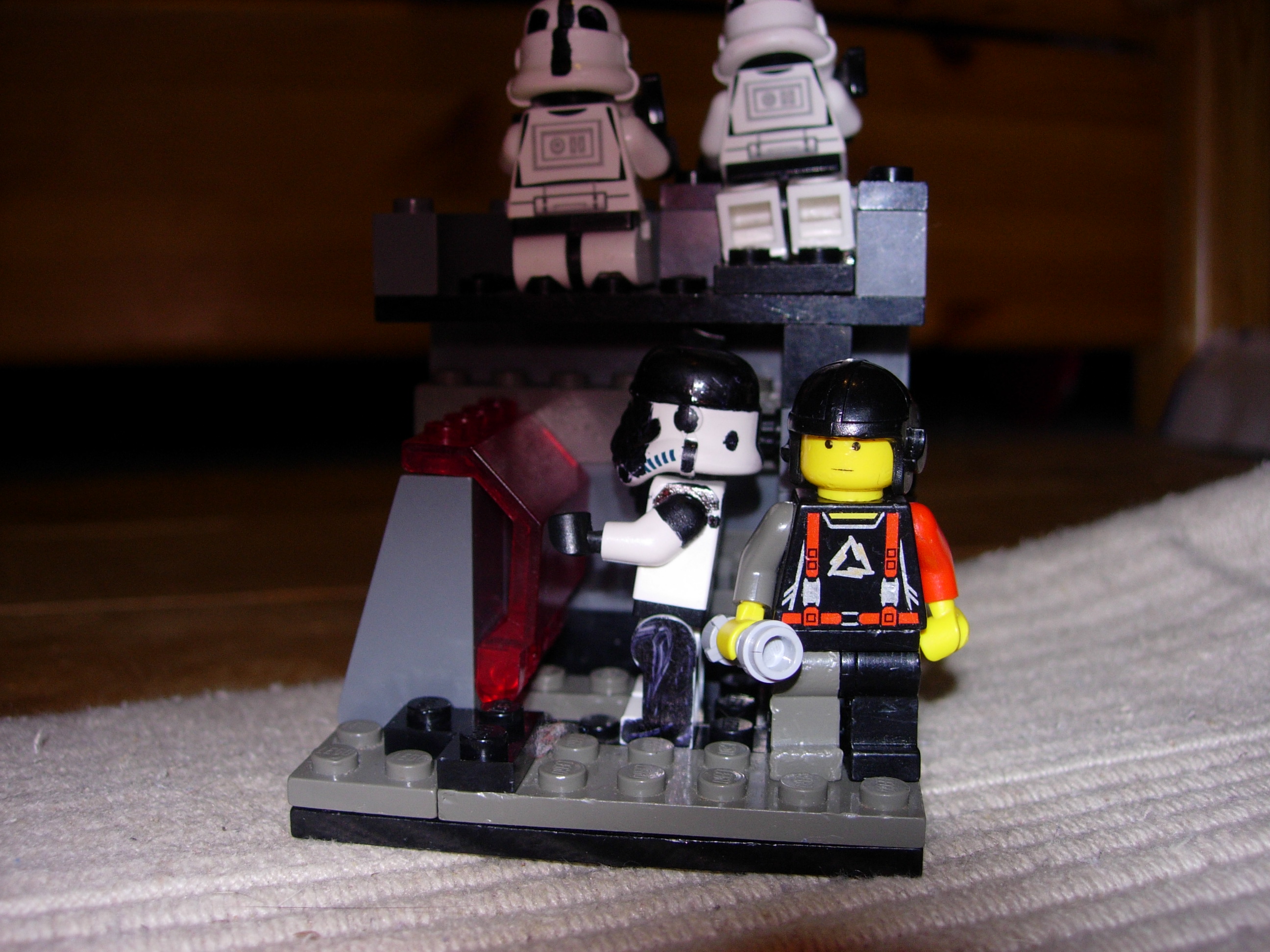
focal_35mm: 38
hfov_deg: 49.0
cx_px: 635
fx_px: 1394
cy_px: 476
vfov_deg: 37.7
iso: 79
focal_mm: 7.8
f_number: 2.8
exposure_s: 1/64
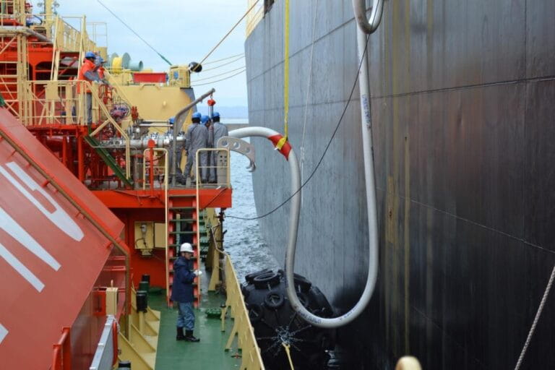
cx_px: 278
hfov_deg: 29.2
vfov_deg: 19.7
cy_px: 185
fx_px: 1064
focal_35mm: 69
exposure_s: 1/125
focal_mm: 46
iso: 360
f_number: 5.6
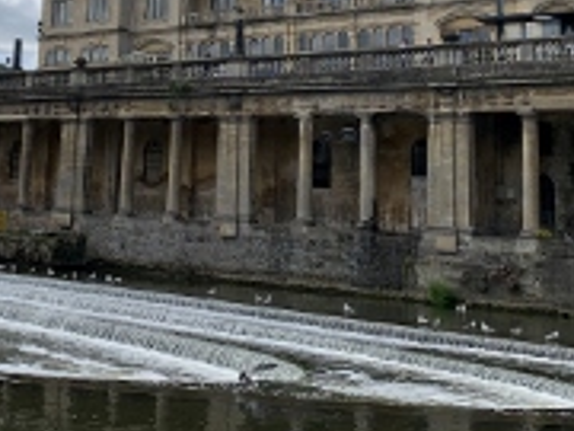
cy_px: 22
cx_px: 175
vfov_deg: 21.9
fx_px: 1078
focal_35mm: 65
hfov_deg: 29.5
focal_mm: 4.25
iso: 25
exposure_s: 1/3401
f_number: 1.8
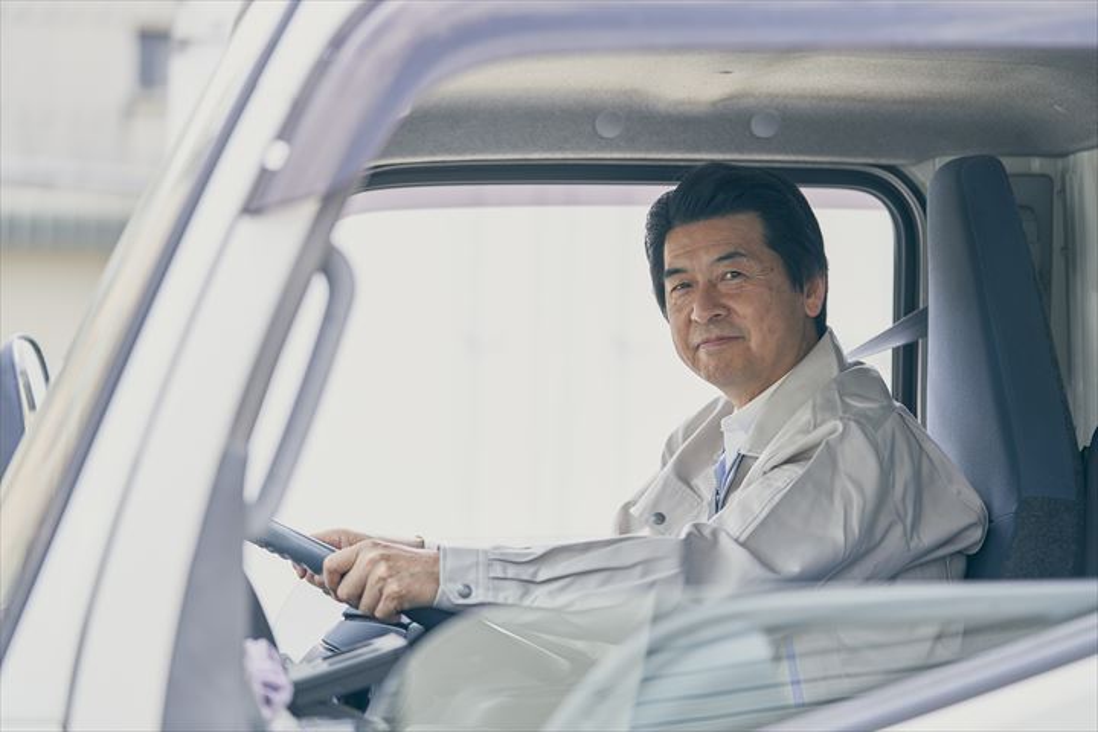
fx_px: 3141
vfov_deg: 13.3
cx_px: 549
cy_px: 366
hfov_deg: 19.8
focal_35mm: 103
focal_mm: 103
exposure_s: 1/200
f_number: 2.8
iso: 100
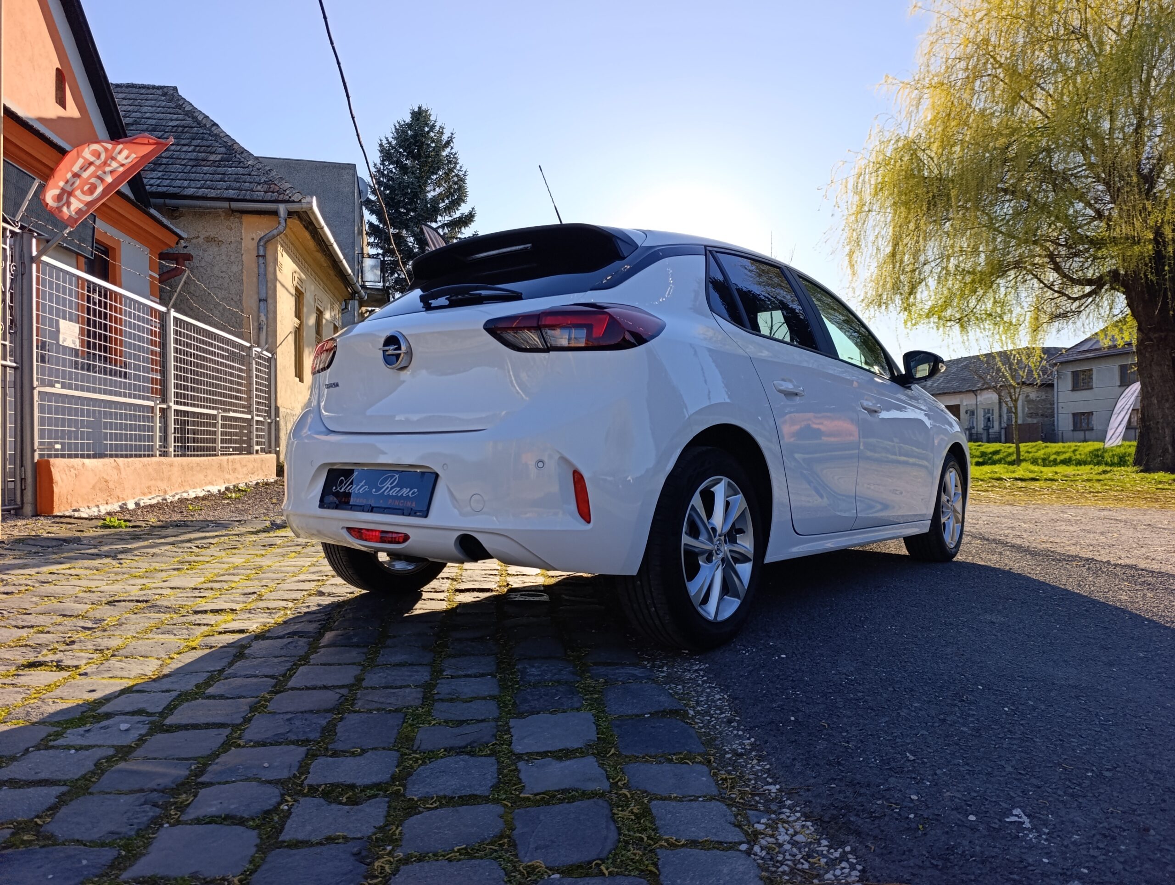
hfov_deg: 73.8
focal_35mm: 23
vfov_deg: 59.0
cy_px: 442
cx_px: 588
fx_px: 782
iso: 50
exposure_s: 1/439
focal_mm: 6.14
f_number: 1.6
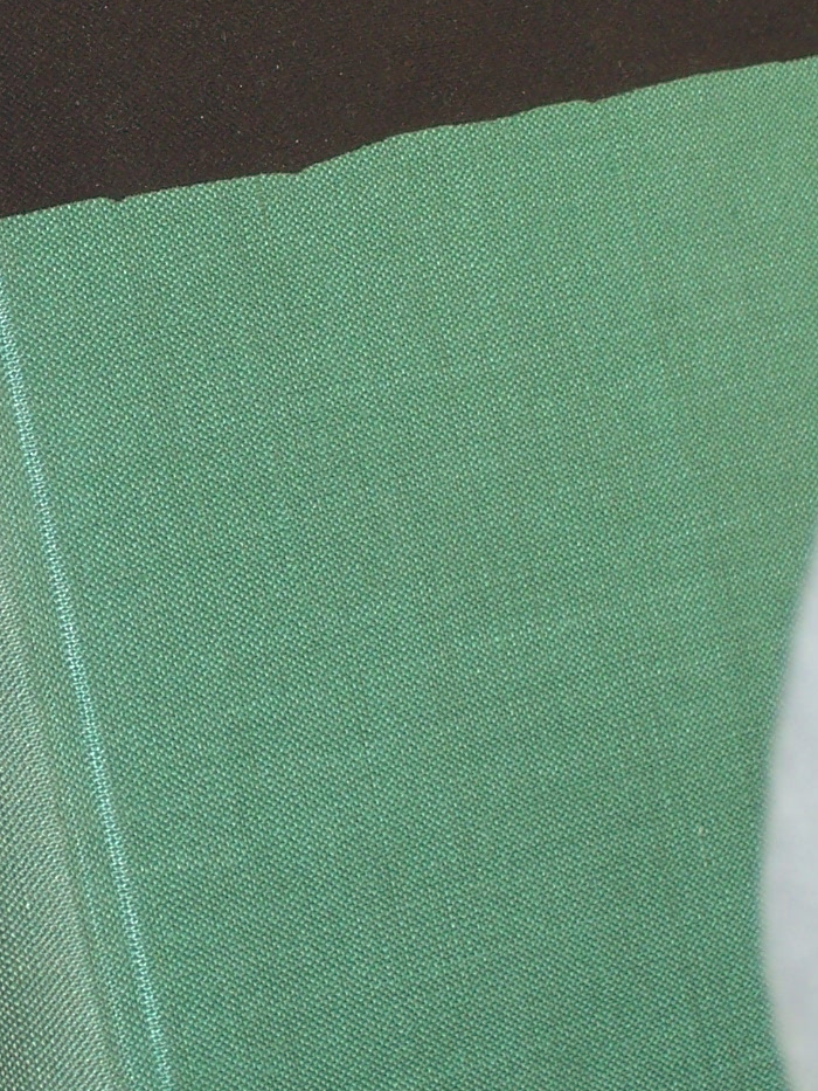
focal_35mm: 180
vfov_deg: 11.0
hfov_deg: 8.2
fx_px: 5670
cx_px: -9
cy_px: 339
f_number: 4
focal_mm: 13.6
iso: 80
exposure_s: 1/80
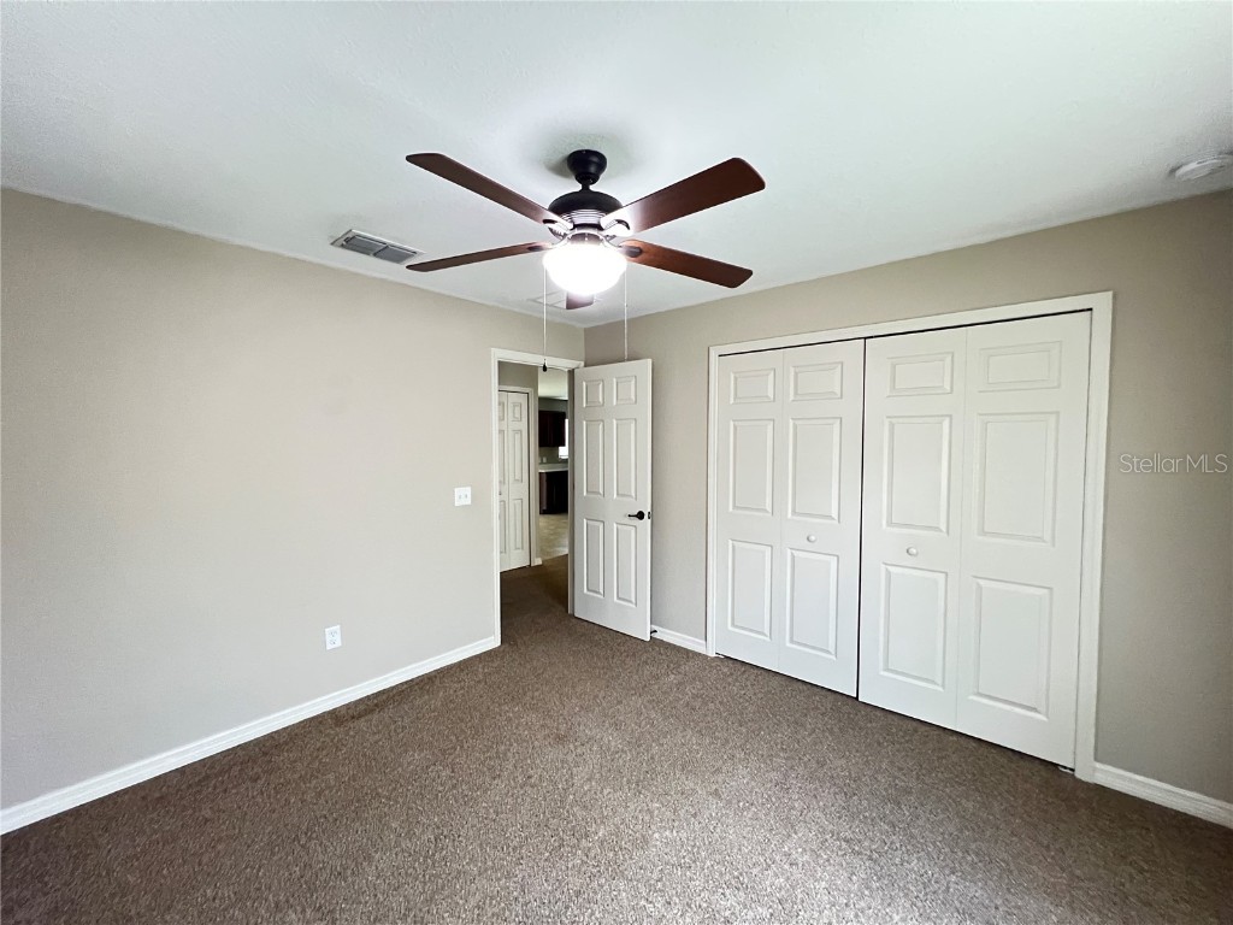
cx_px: 616
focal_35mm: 13
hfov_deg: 106.2
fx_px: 463
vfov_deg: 89.9
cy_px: 462
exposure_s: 1/40
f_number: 1.8
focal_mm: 1.57
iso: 800
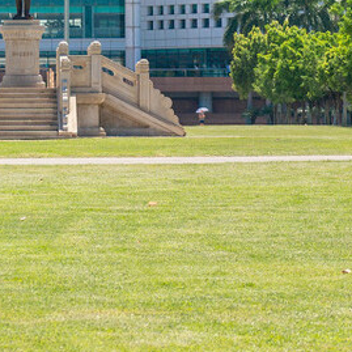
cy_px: -133
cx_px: 14
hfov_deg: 6.6
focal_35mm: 265
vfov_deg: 6.5
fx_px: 3049
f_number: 4
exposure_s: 1/4000
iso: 250
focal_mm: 70
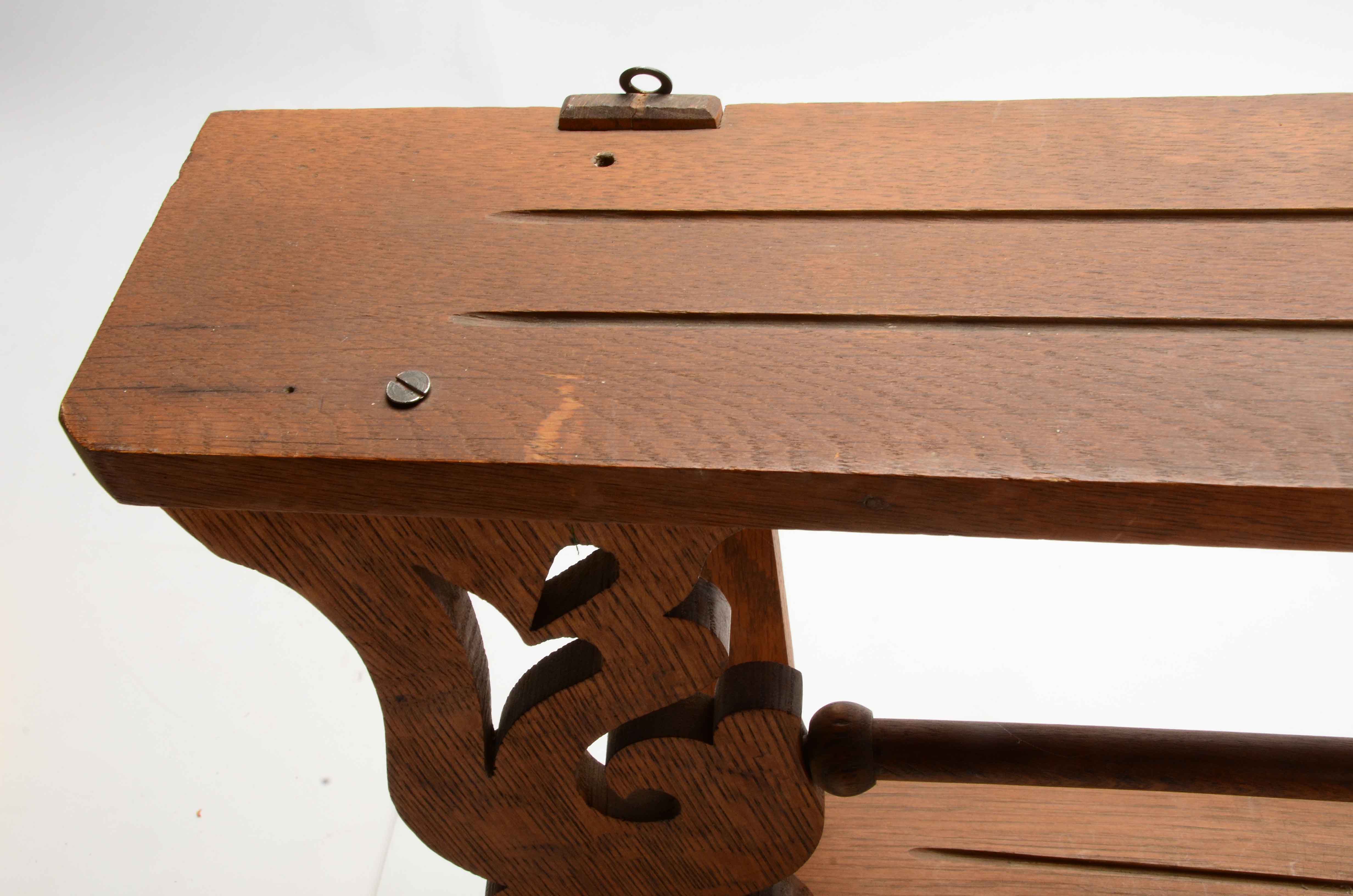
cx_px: 676
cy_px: 448
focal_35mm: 51
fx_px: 1913
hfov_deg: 39.0
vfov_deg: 26.4
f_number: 20
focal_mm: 34
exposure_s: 1/160
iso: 400
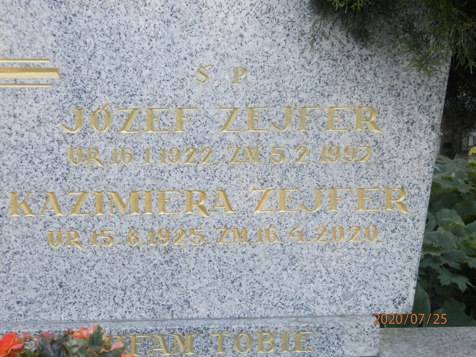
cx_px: 238
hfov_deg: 18.5
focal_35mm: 106
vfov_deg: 14.0
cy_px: 178
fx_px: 1458
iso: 200
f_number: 4.5
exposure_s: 1/100
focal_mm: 19
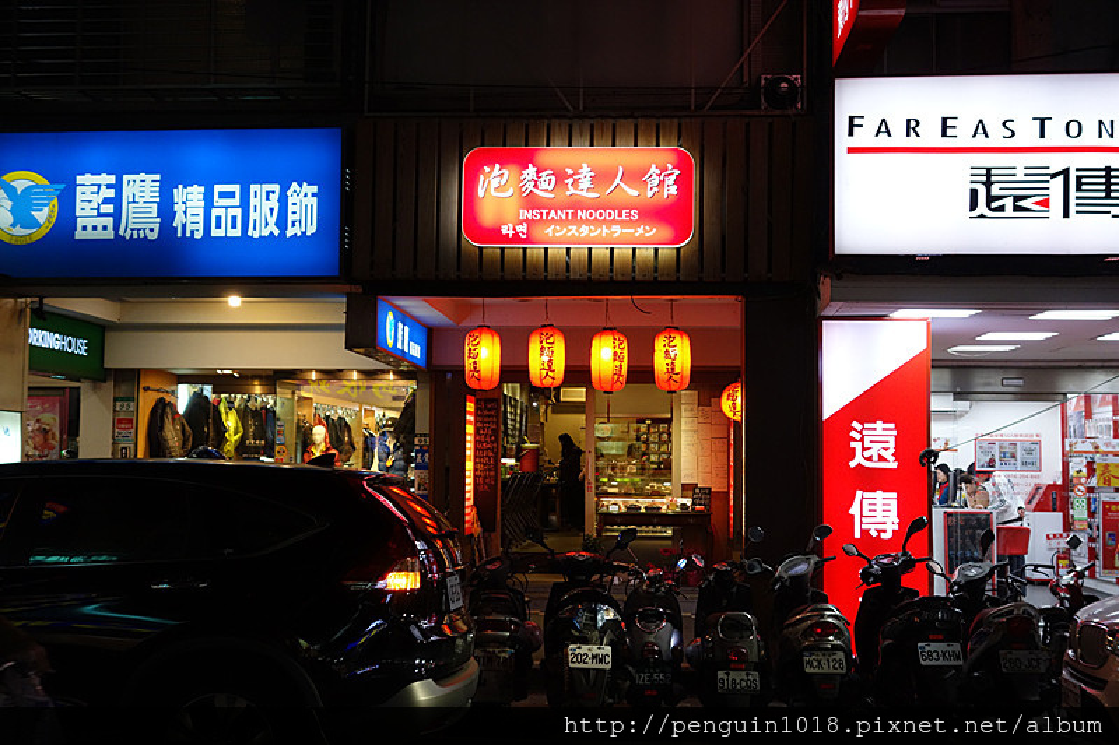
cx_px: 560
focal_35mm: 42
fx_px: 1305
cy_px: 372
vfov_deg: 31.9
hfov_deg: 46.4
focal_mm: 15.64
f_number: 3.2
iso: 640
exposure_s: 1/125
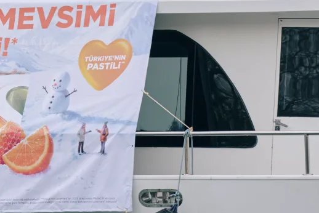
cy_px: 117
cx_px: -12
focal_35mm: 434
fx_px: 3848
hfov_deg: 4.7
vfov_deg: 3.2
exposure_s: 1/400
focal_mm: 150
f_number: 4.5
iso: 125
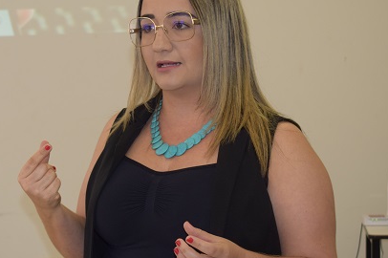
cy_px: 120
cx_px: 131
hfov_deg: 18.6
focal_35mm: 110
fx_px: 1185
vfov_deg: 12.4
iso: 800
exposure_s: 1/100
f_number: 5.3
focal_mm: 48
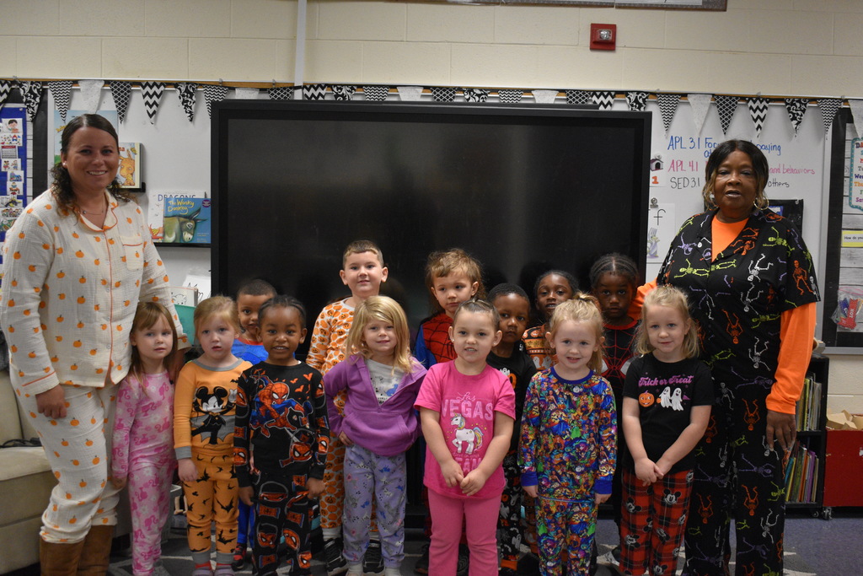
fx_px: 899
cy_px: 288
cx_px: 432
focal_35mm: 38
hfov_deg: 51.3
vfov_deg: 35.5
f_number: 4
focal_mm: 25
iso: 2200
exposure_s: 1/125
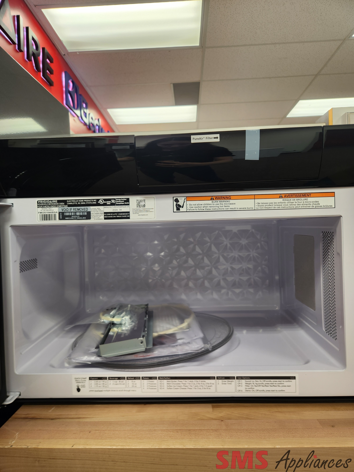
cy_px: 236
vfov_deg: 73.9
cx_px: 177
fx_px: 314
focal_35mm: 23
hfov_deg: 58.9
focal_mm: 5.4
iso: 50
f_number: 1.8
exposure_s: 1/64
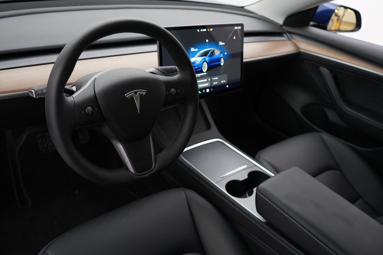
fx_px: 330
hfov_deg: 60.3
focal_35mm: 31
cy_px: 115
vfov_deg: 42.3
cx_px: 190
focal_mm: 28
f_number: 3.5
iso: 6400
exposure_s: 1/160
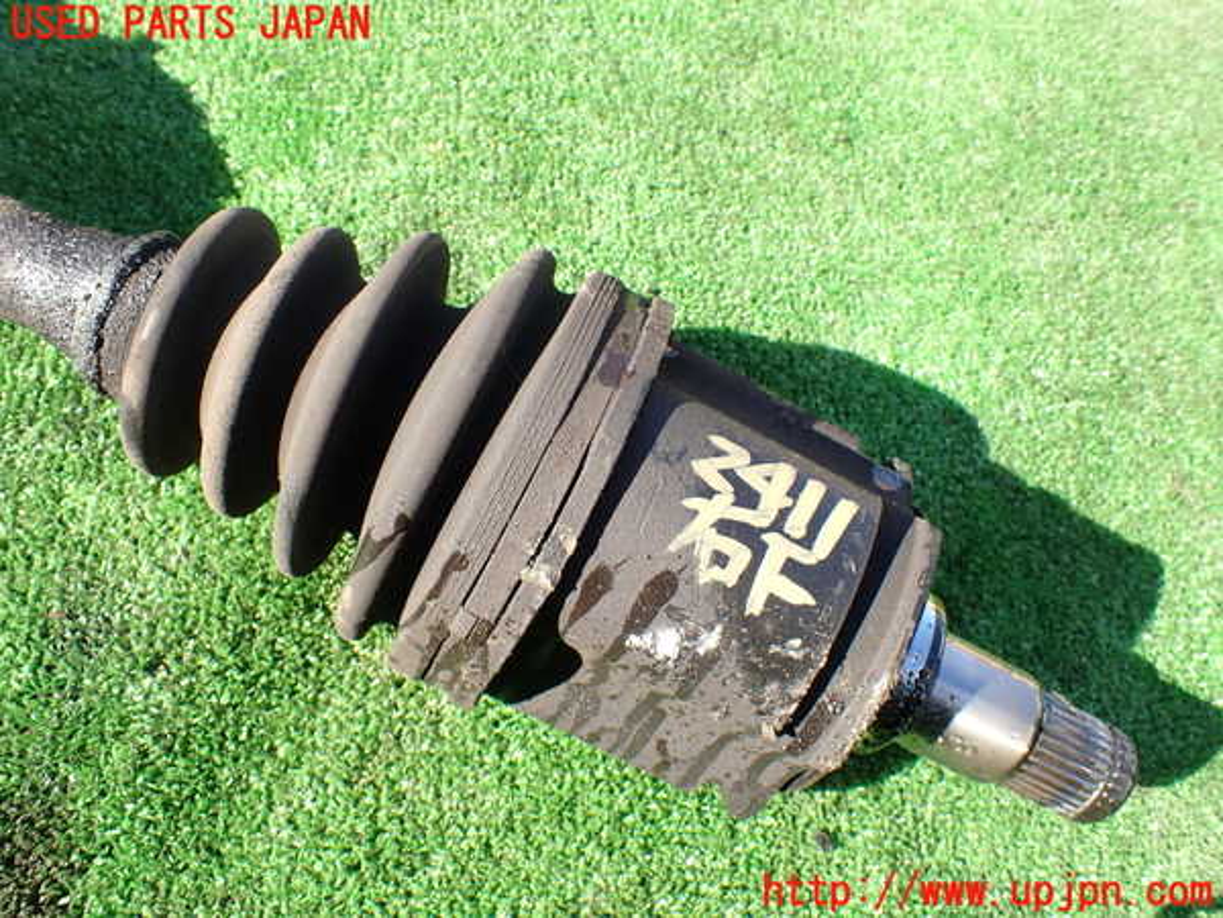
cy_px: 459
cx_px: 612
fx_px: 1060
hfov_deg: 60.0
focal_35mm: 30
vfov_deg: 46.8
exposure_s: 1/250
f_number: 3.2
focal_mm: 5.4
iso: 100
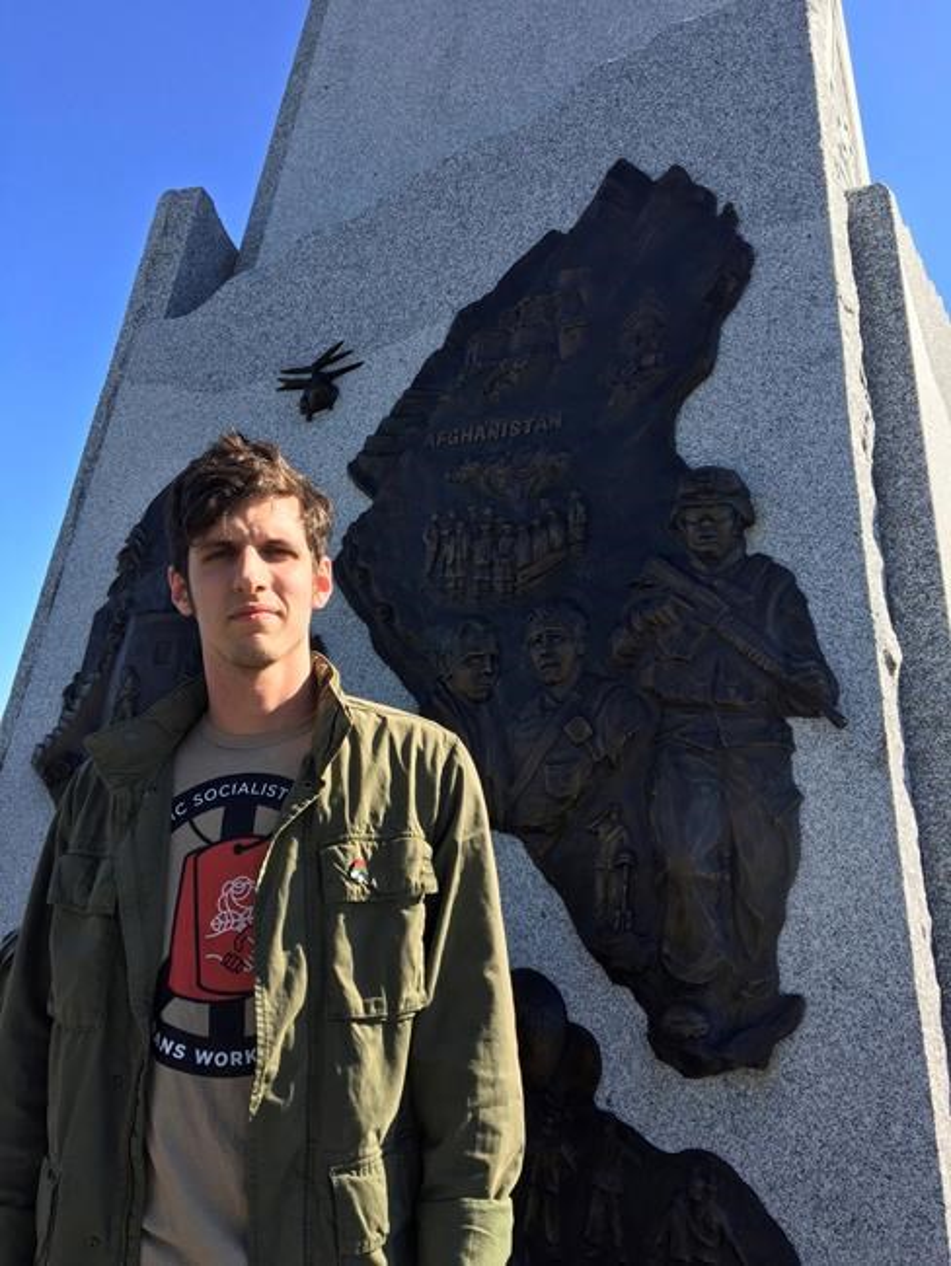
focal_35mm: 29
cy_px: 633
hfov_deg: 48.3
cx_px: 476
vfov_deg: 61.6
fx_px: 1062
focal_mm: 4.15
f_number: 2.2
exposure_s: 1/732
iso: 25
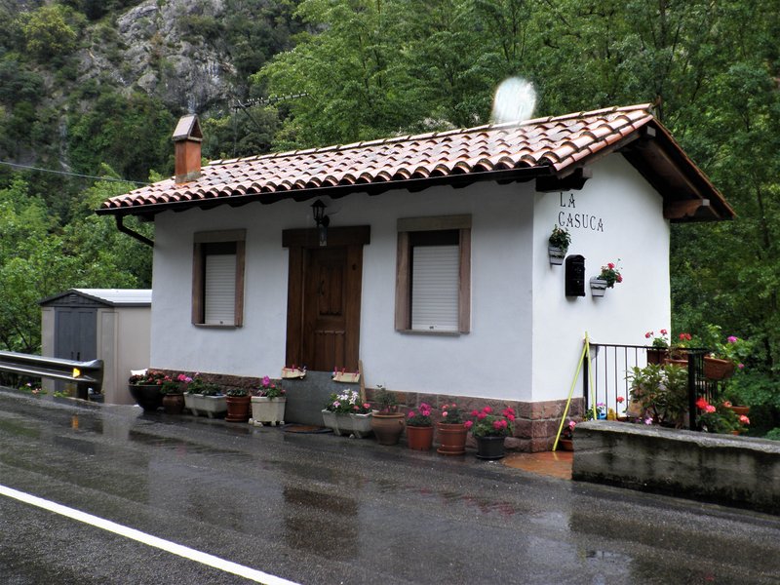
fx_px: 991
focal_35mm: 44
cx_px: 390
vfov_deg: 32.9
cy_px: 292
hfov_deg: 42.9
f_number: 4
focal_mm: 7.7
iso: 64
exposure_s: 1/100
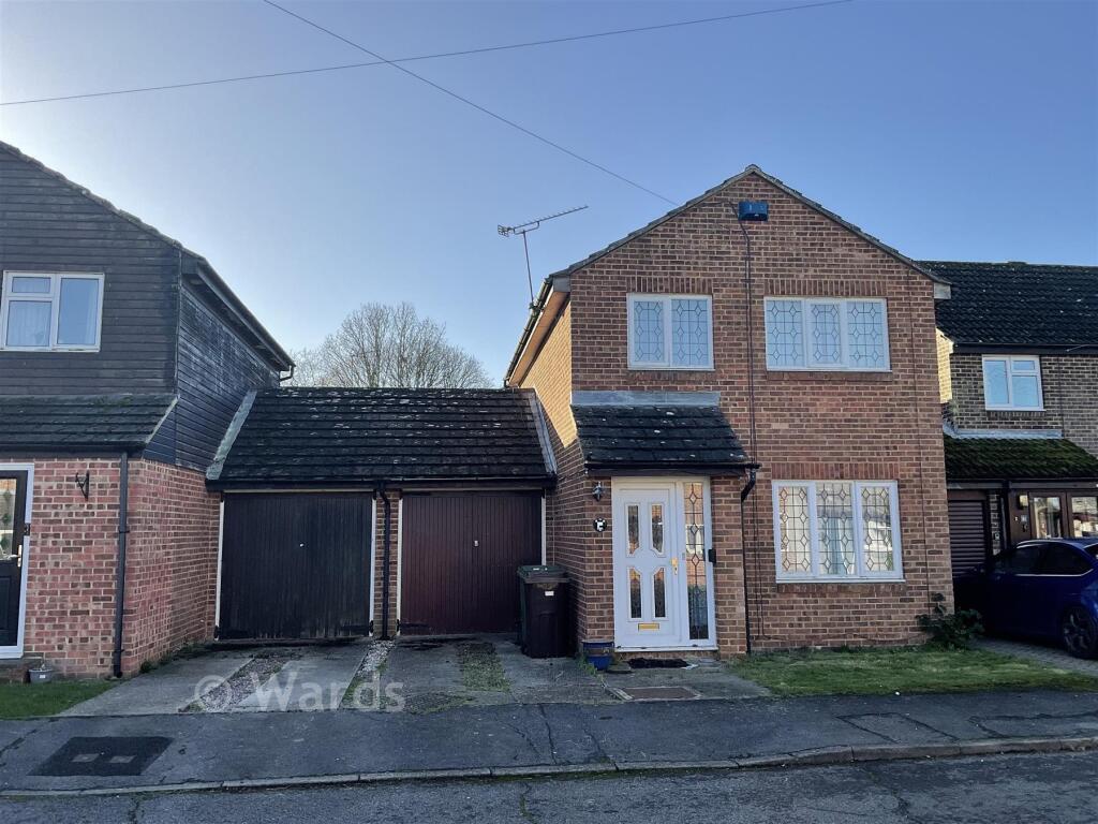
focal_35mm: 29
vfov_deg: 48.2
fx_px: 920
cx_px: 549
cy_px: 412
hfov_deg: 61.7
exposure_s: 1/1168
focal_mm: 3
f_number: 1.8
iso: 16
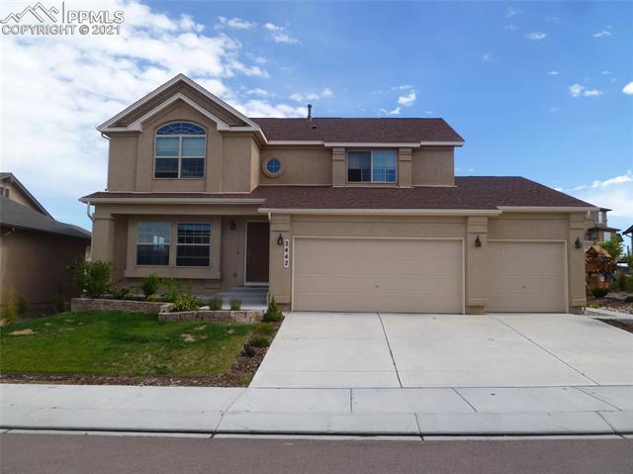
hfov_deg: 63.5
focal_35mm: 28
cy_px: 237
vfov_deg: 49.7
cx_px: 316
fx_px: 512
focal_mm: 5
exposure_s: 1/640
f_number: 3.3
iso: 80
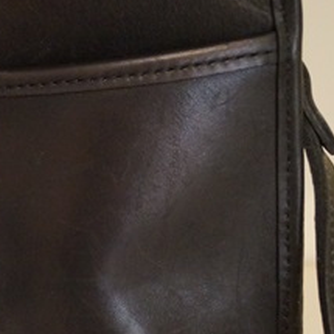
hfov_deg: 17.4
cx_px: -151
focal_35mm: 91
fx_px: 993
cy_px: 212
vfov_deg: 19.0
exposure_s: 1/60
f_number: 4
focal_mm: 22
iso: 2500
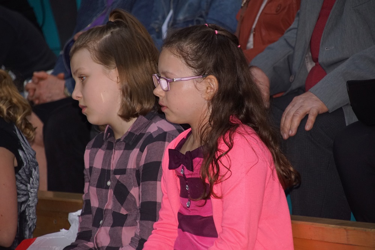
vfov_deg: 6.1
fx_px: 2344
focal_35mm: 225
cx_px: 188
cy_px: 125
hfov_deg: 9.1
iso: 1000
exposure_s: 1/60
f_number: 5.6
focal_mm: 150
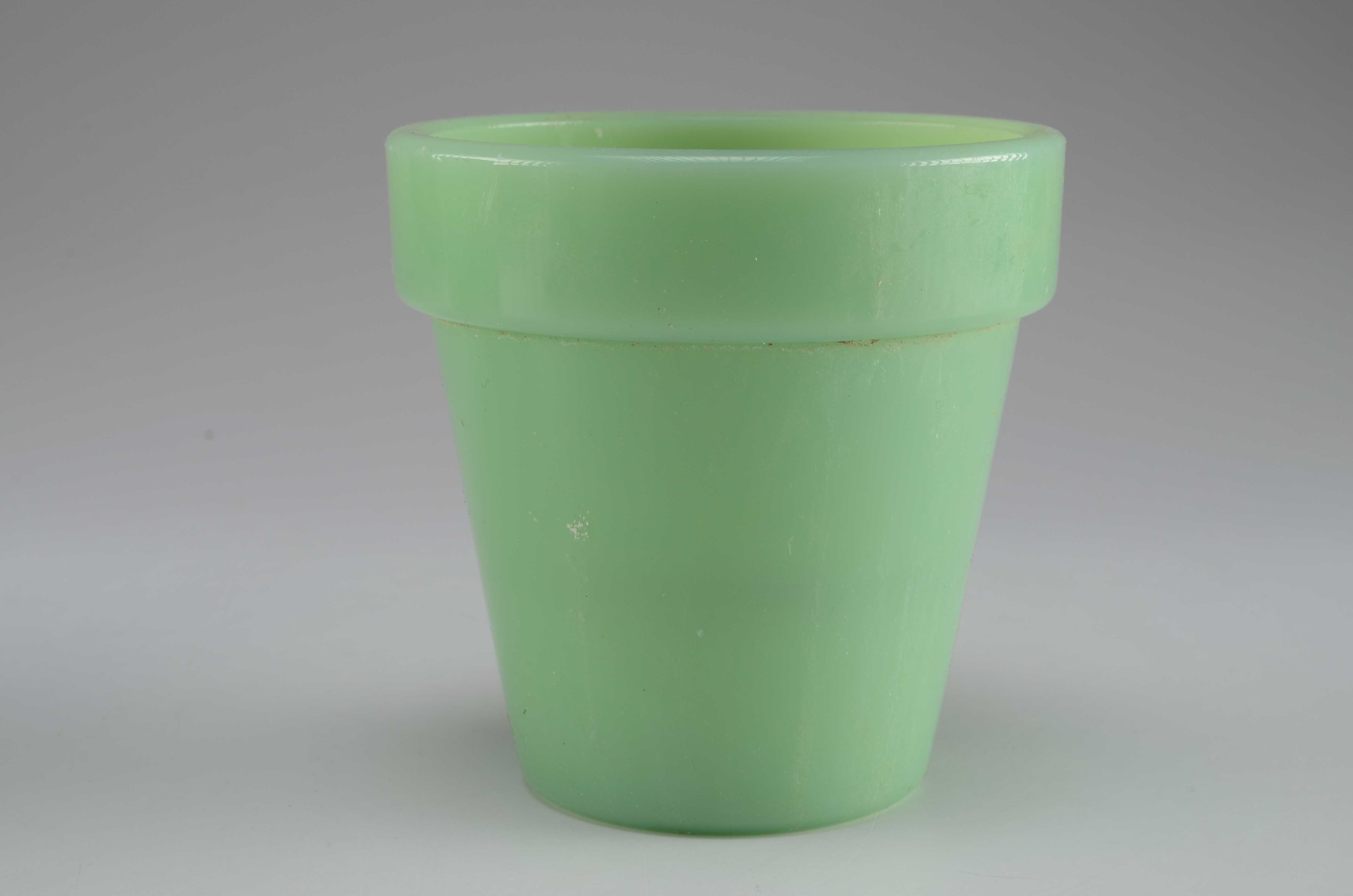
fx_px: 2700
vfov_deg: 18.8
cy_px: 448
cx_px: 676
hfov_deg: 28.1
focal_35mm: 72
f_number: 14
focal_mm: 48
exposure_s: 1/80
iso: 100
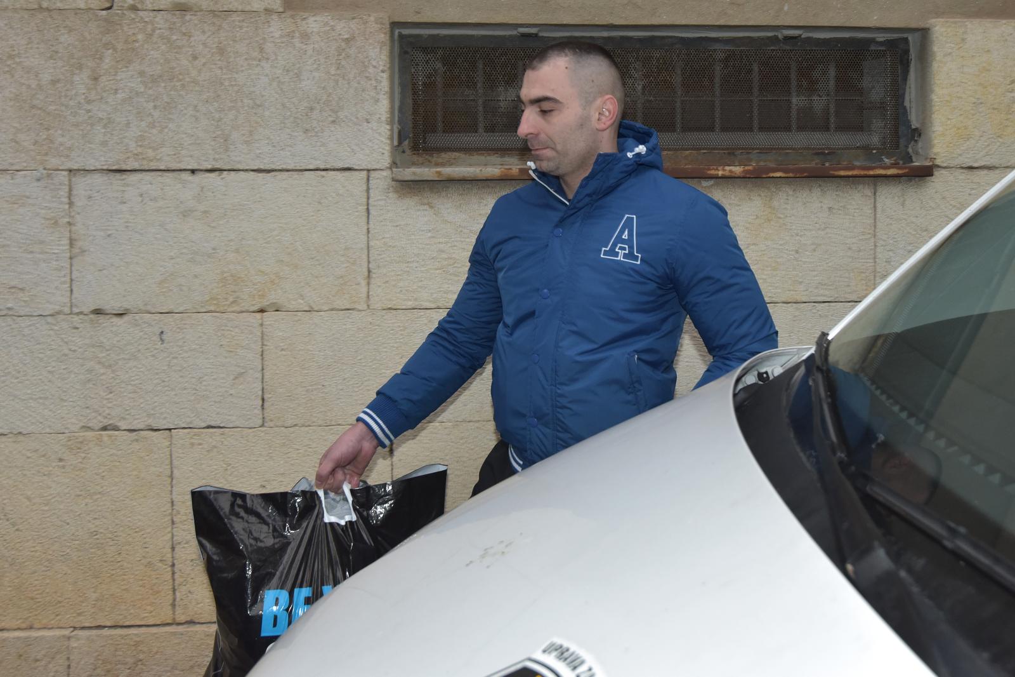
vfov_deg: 57.2
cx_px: 508
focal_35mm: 22
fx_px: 620
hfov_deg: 78.6
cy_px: 338
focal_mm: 22
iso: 1250
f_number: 5.6
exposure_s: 1/200
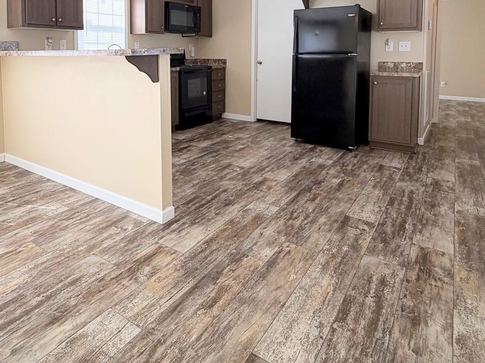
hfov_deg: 68.9
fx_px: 350
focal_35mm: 25
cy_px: 71
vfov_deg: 51.3
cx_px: 204
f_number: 2.2
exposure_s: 1/120
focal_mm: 2.22
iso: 64
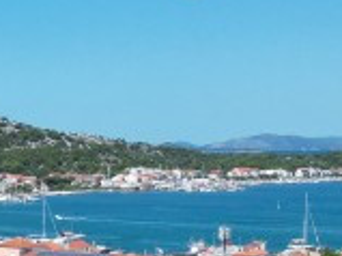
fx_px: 1274
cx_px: 76
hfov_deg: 15.2
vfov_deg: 10.7
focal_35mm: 129
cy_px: 471
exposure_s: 1/3000
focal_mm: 6.72
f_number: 1.7
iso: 110
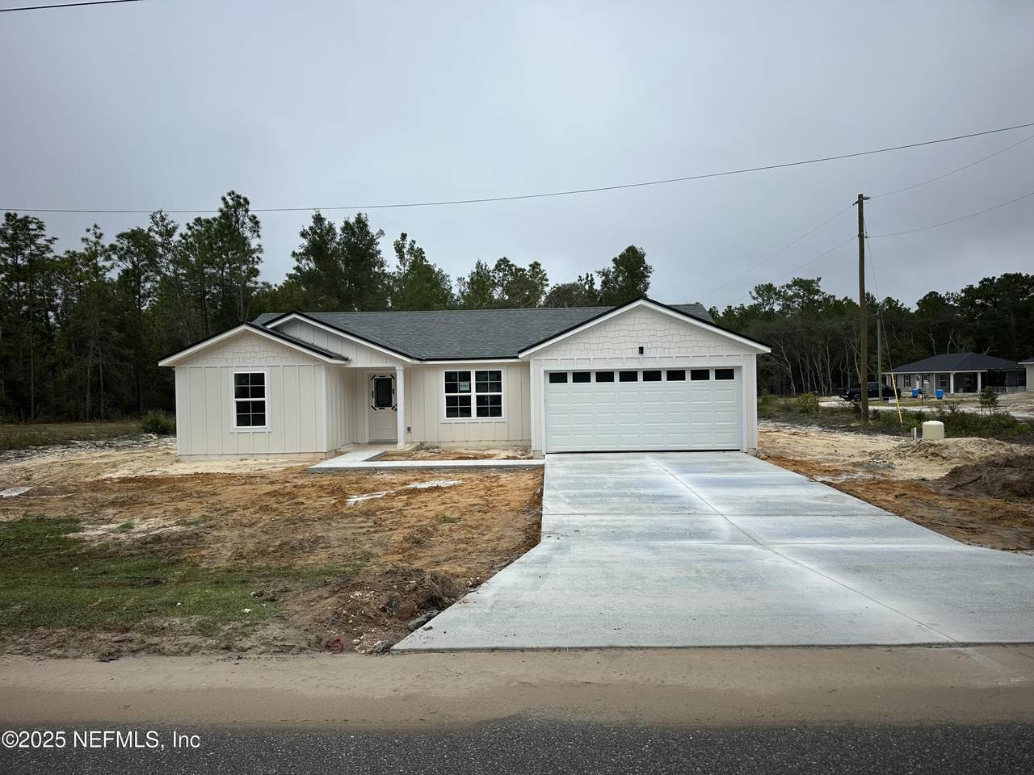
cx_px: 517
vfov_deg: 56.8
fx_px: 717
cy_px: 388
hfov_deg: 71.6
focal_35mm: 24
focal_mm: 6.86
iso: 80
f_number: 1.78
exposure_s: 1/2809
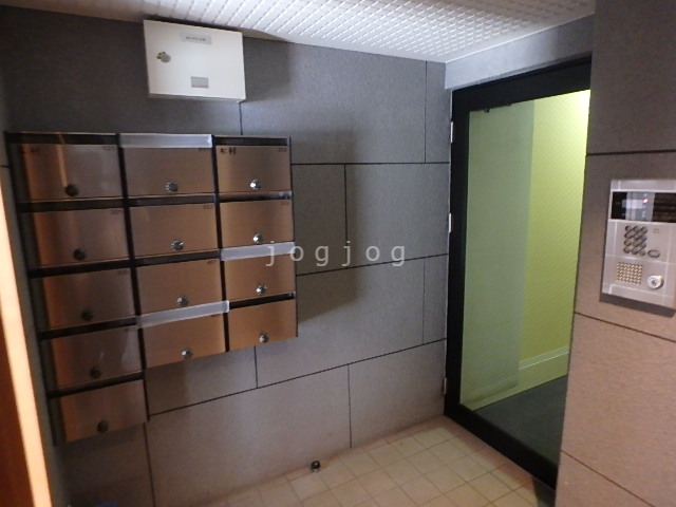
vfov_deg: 63.4
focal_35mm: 21
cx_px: 338
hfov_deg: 79.0
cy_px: 254
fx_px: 410
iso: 800
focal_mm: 3.7
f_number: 3.5
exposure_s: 1/8
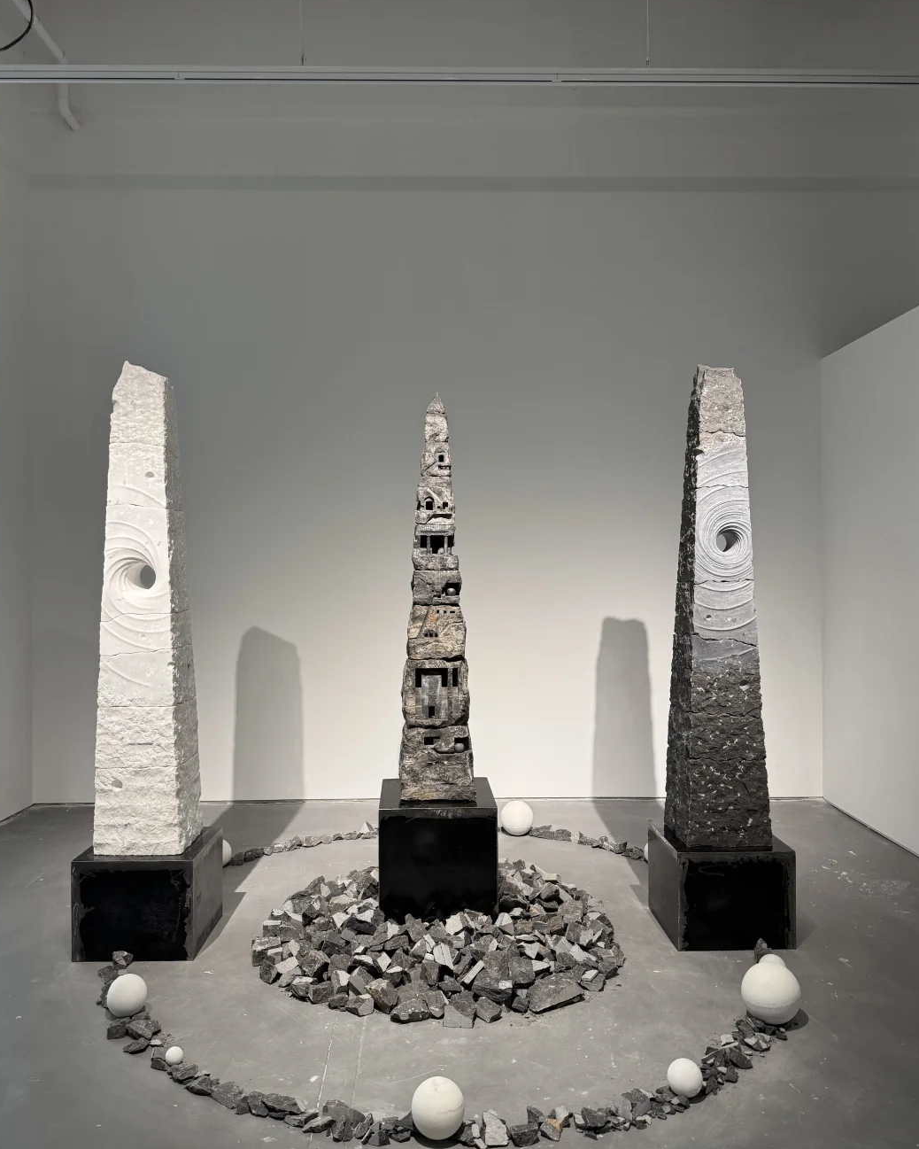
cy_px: 569
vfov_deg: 66.0
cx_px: 452
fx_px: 884
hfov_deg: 54.9
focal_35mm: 26
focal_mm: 6.76
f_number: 1.78
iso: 160
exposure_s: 1/121
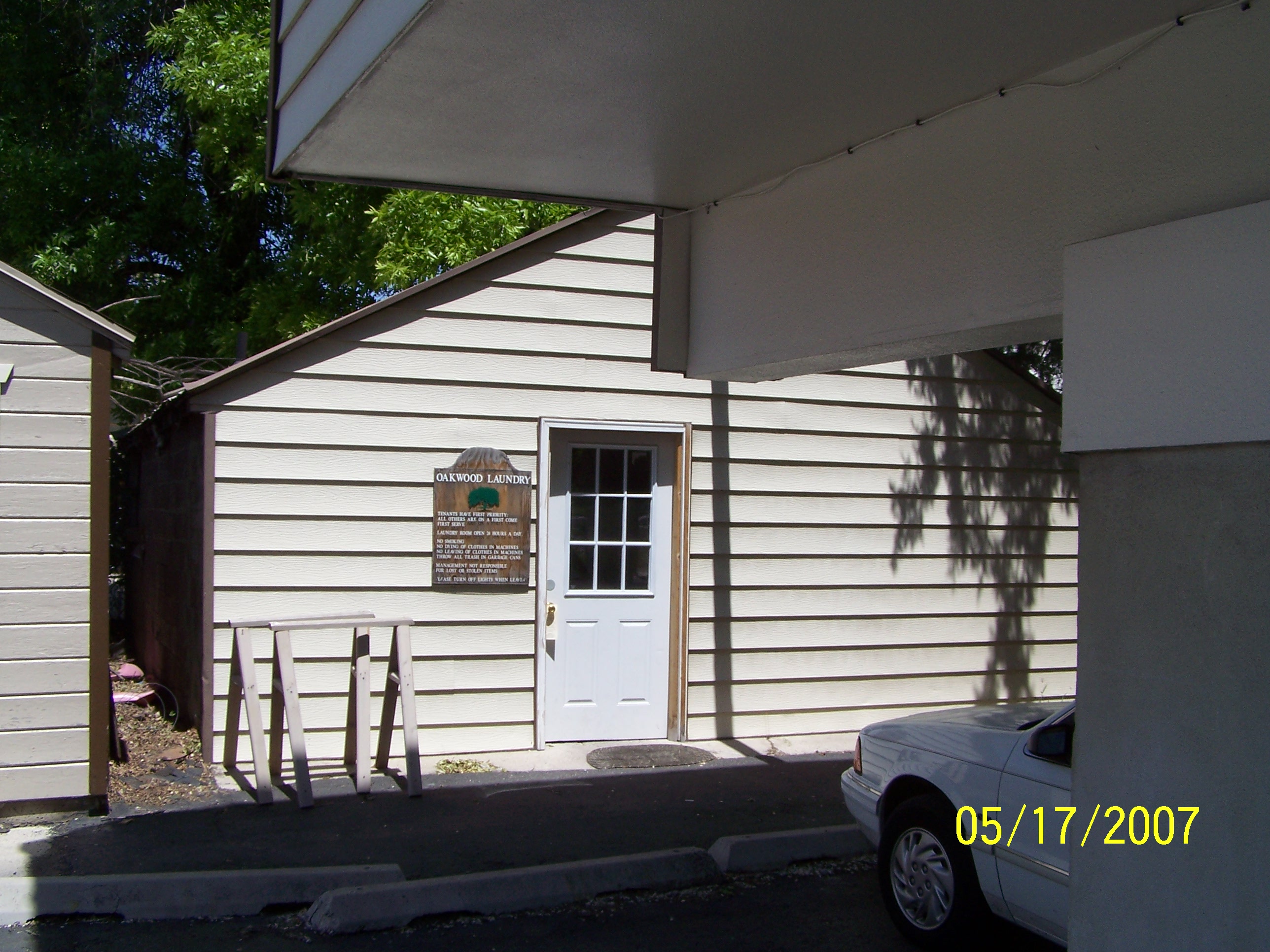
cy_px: 476
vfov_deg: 37.7
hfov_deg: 49.0
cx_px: 635
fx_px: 1394
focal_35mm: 38
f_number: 4
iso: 80
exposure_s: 1/750
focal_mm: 6.3
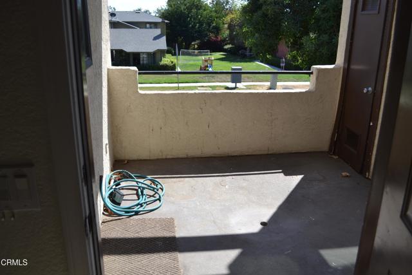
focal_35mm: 30
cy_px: 138
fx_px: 343
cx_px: 206
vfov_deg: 43.6
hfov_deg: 61.9
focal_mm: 20
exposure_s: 1/320
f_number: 6.3
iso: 100
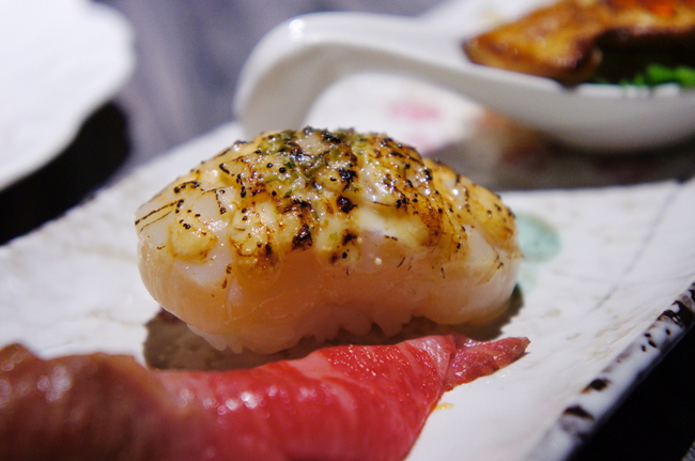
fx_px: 1243
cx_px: 348
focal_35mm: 64
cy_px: 230
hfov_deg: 31.2
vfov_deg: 21.0
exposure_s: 1/30
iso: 800
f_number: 5
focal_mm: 43
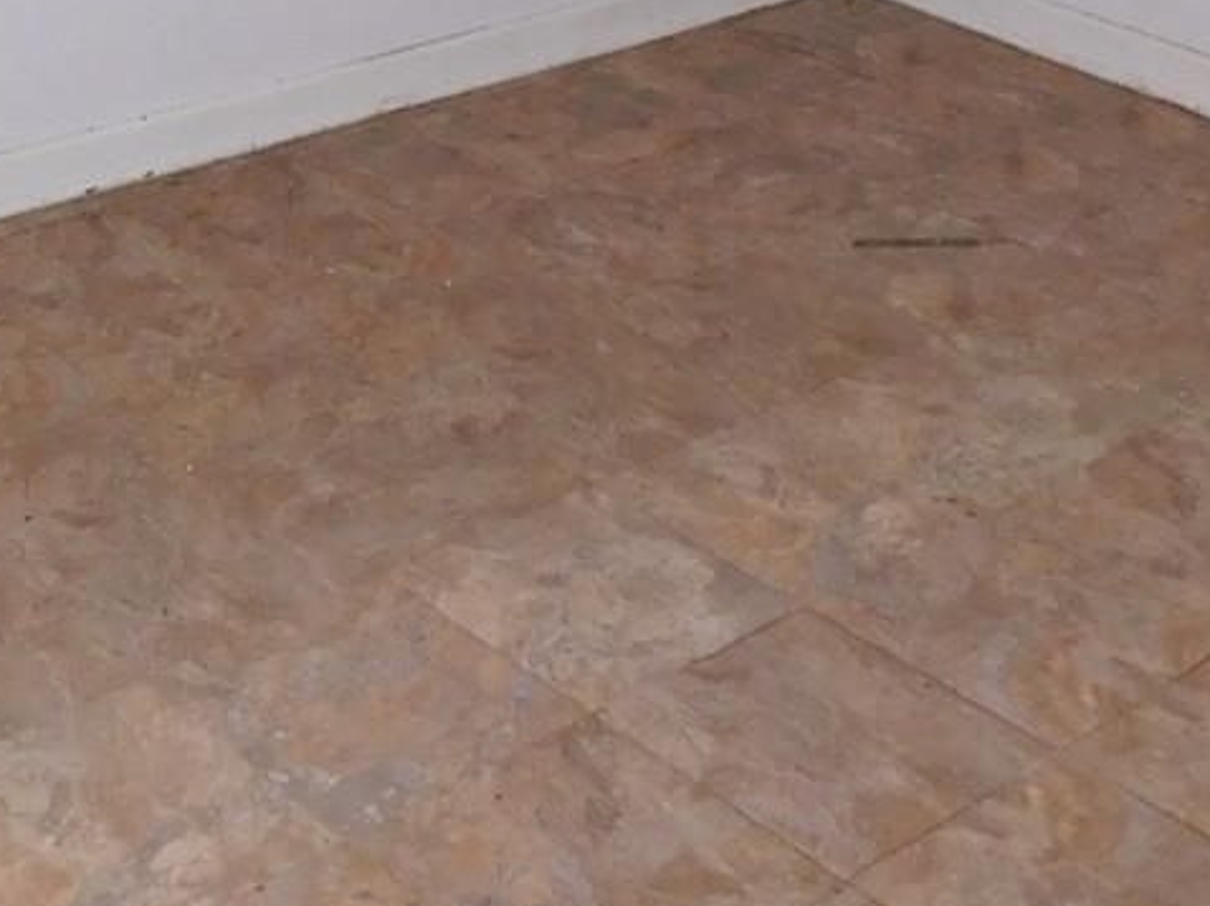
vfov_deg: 16.9
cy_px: -534
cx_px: 289
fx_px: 2690
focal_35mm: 77
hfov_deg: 25.0
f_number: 3
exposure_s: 1/30
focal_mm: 4
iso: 200
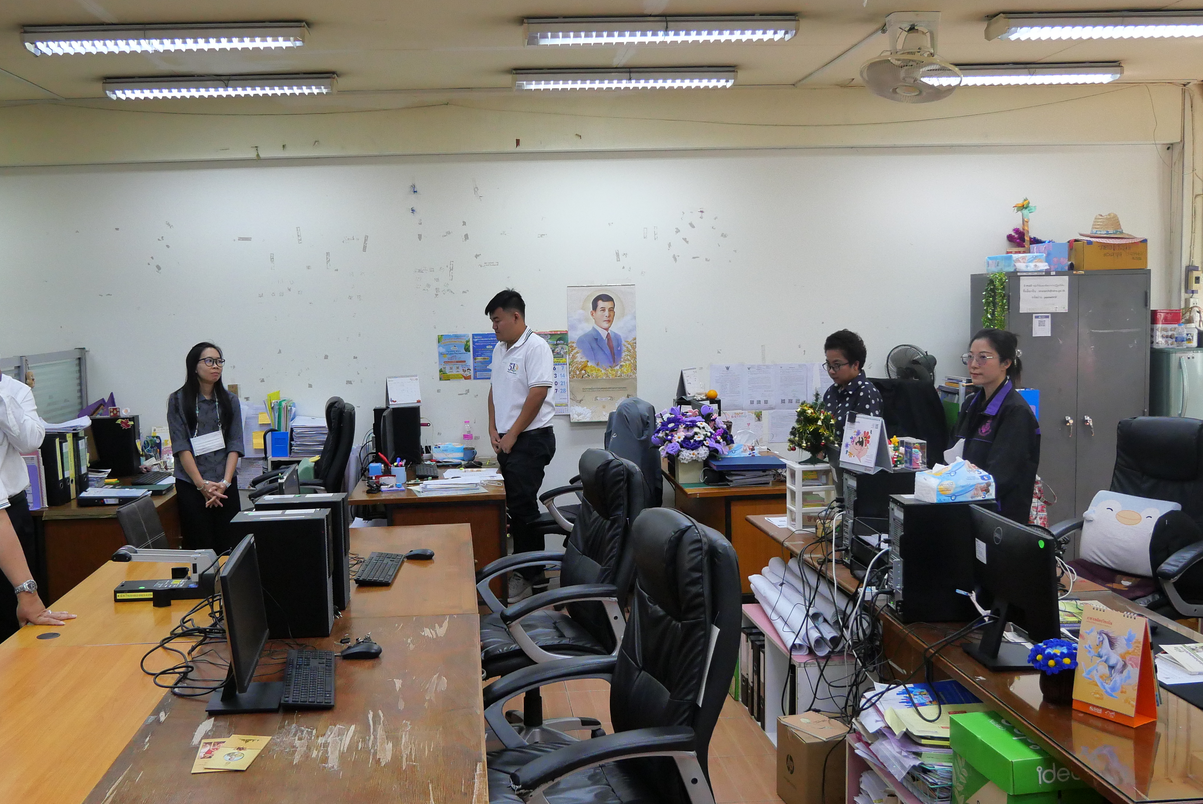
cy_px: 399
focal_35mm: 32
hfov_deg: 58.5
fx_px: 1070
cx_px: 536
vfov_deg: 41.2
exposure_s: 1/160
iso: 1600
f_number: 4
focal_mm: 12
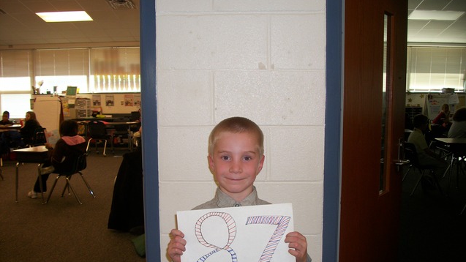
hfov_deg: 56.6
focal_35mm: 35
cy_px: 163
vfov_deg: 33.5
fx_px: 432
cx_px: 233
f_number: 2.9
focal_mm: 5.7
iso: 80
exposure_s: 1/30
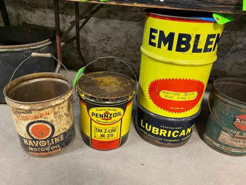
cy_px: 92
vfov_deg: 53.0
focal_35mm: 26
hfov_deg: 67.3
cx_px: 123
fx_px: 185
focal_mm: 4.25
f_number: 1.8
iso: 500
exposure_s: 1/30
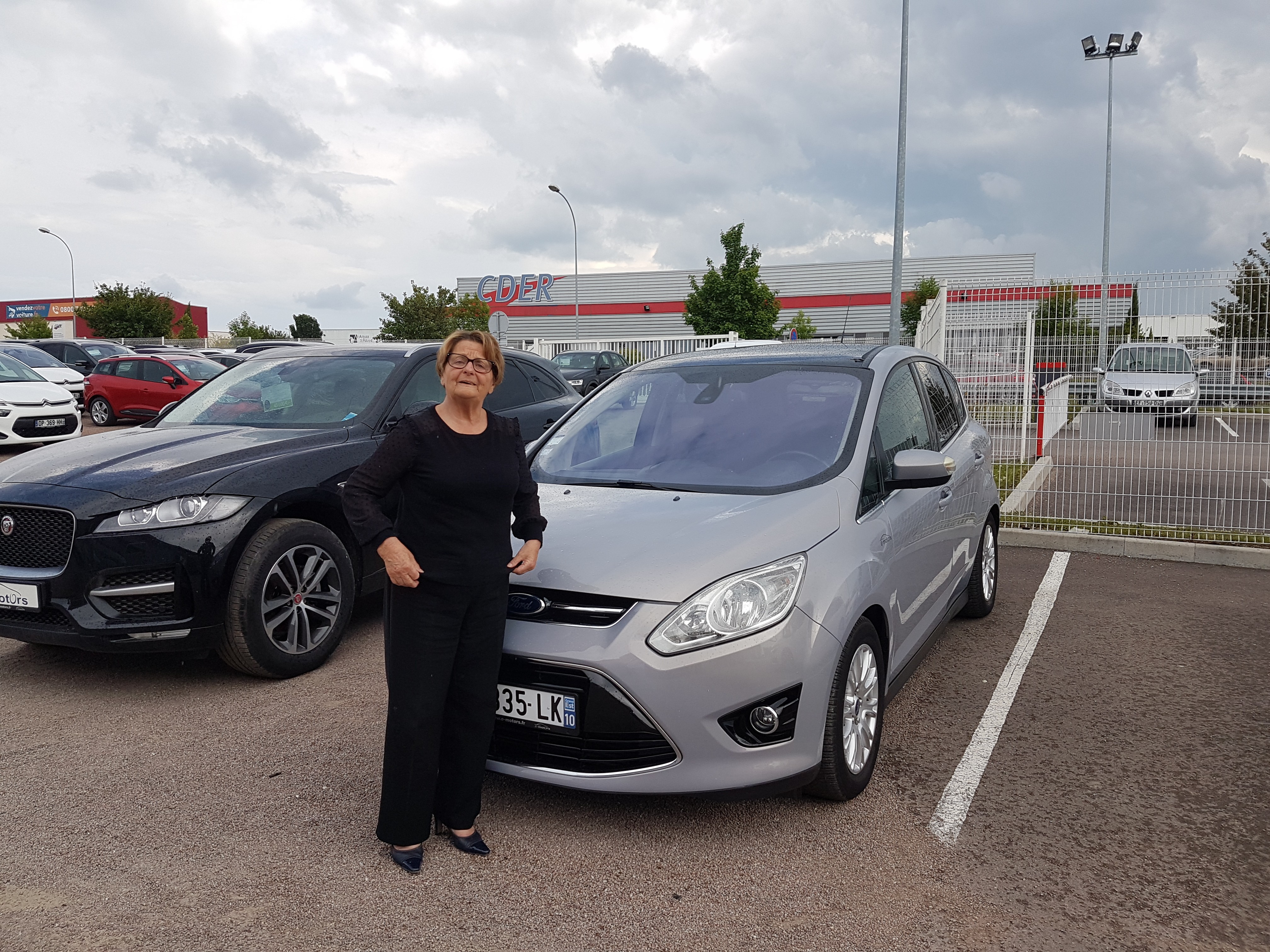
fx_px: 954
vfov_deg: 53.1
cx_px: 635
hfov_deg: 67.3
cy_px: 476
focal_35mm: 26
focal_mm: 4.2
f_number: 1.7
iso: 40
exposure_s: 1/1292
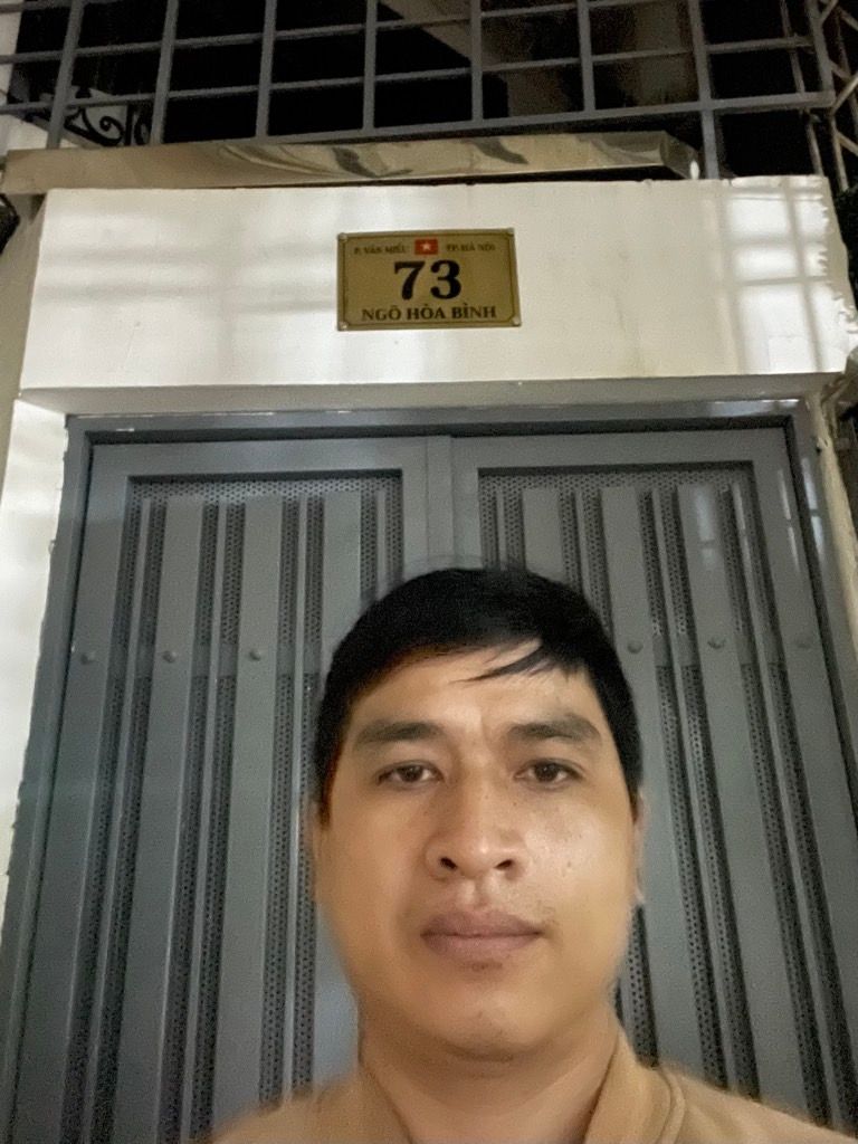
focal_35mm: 30
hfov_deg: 46.8
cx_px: 429
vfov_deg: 60.0
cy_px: 572
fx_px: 991
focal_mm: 2.71
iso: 4000
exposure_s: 1/15
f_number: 2.2
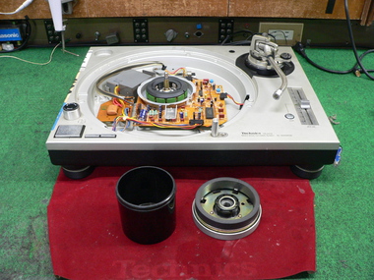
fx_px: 389
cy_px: 140
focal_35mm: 36
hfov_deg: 51.4
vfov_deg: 39.7
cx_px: 187
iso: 200
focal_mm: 6
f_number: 2.8
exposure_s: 1/15
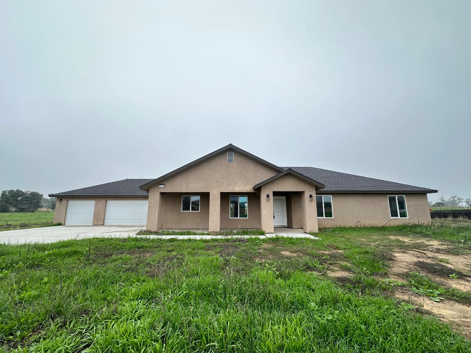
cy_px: 176
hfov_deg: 102.1
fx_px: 190
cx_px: 236
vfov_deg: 85.7
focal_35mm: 14
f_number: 2.2
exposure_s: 1/105
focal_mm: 2.22
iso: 40
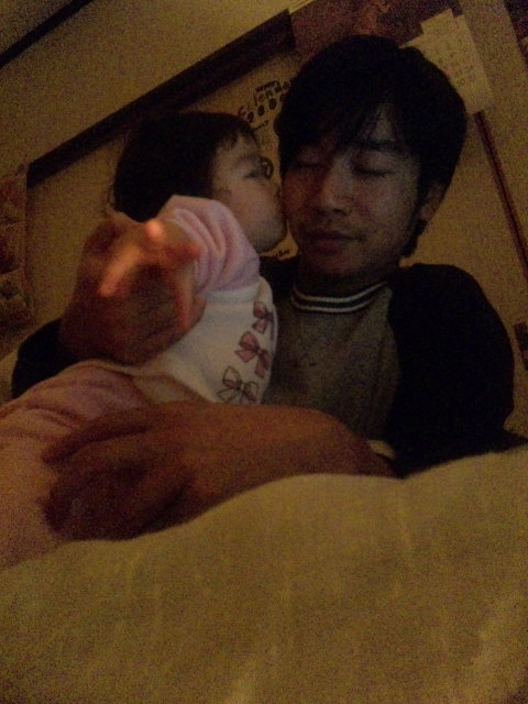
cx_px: 264
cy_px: 352
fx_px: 590
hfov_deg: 48.2
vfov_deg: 61.7
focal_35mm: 29
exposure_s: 1
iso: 800
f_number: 2.8
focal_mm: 4.82
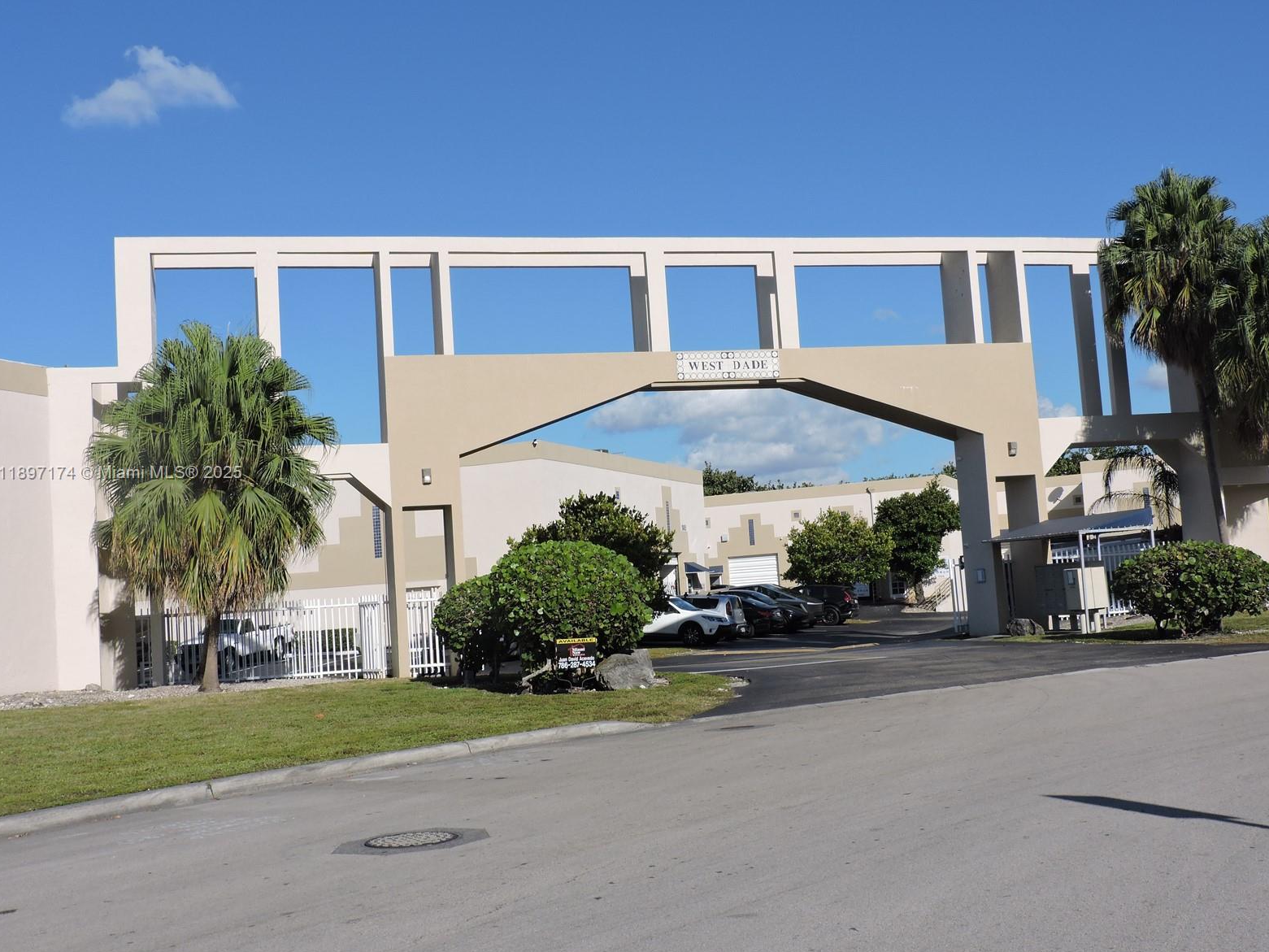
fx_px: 1503
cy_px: 474
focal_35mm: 41
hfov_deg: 45.8
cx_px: 632
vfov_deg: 35.1
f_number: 3.7
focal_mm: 7.1
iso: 100
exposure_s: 1/1250
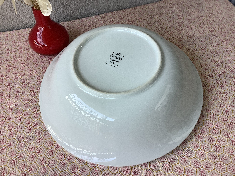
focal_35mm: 31
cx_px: 118
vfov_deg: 45.4
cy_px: 88
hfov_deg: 58.4
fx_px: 210
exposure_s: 1/120
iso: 64
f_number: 2.4
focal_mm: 3.3
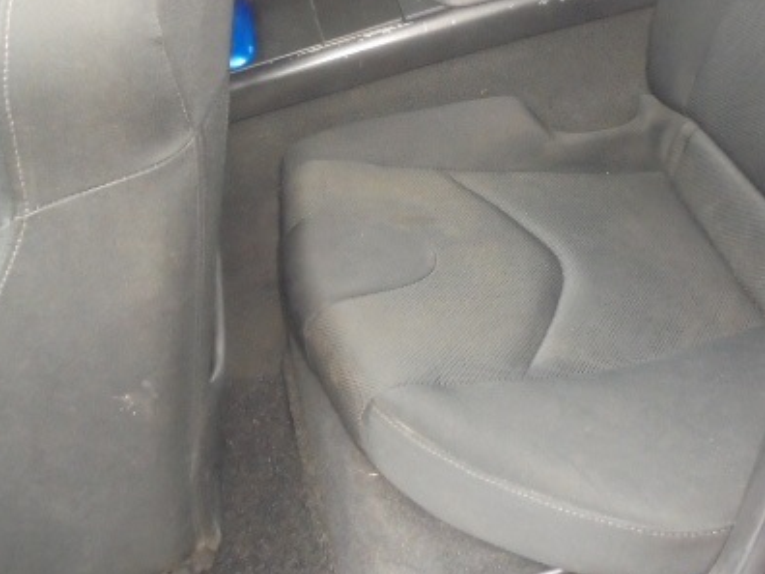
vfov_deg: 33.4
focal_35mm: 42
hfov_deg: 44.6
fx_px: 928
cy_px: 122
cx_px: 458
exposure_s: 1/30
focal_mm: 4.6
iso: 500
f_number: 3.5
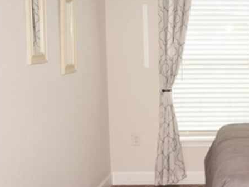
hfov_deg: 27.6
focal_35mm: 66
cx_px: 252
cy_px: 91
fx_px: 475
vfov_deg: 22.2
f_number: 4
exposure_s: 1/160
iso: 250
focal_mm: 16
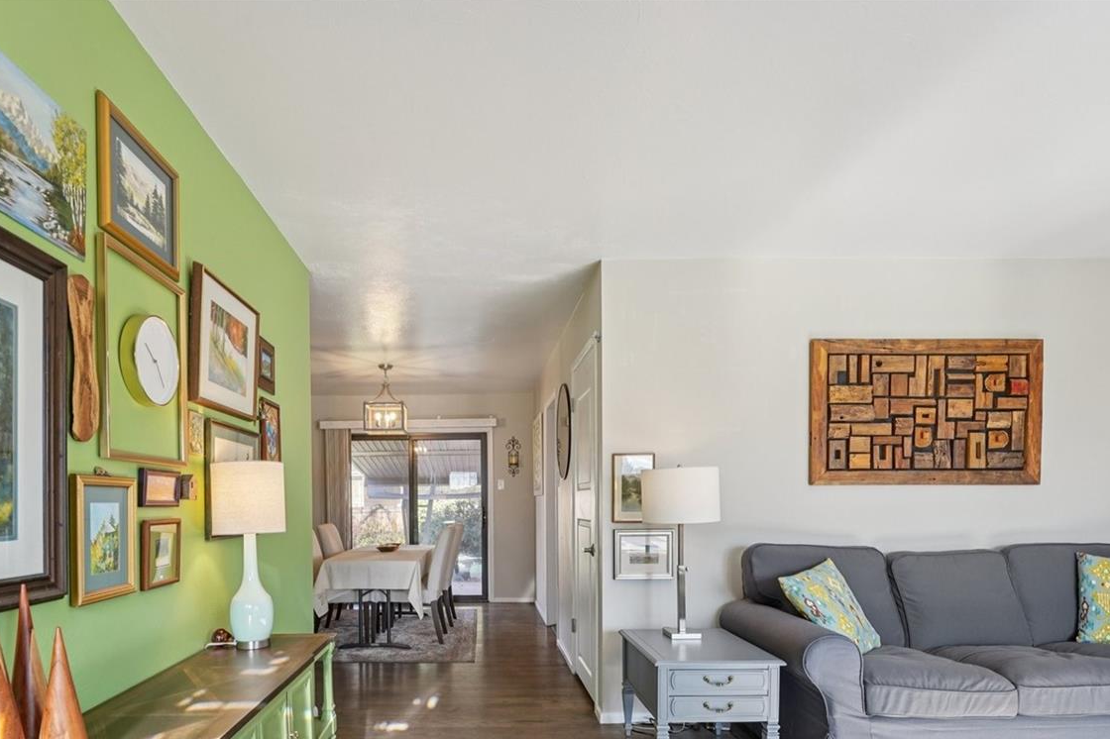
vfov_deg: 59.7
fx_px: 616
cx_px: 479
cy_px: 522
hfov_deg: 83.5
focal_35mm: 20
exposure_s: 1/30
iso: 250
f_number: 8
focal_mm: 14
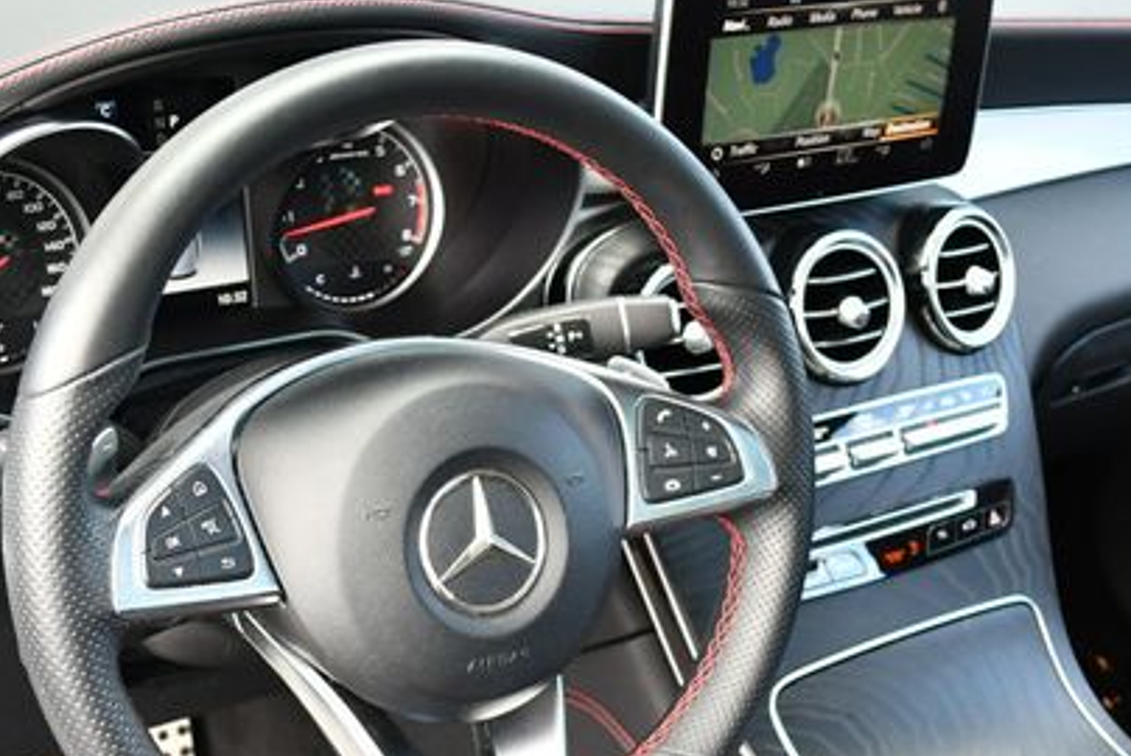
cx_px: 490
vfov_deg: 23.7
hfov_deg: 35.0
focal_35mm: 57
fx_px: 1792
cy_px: 515
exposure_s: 1/200
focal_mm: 18
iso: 800
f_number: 3.5
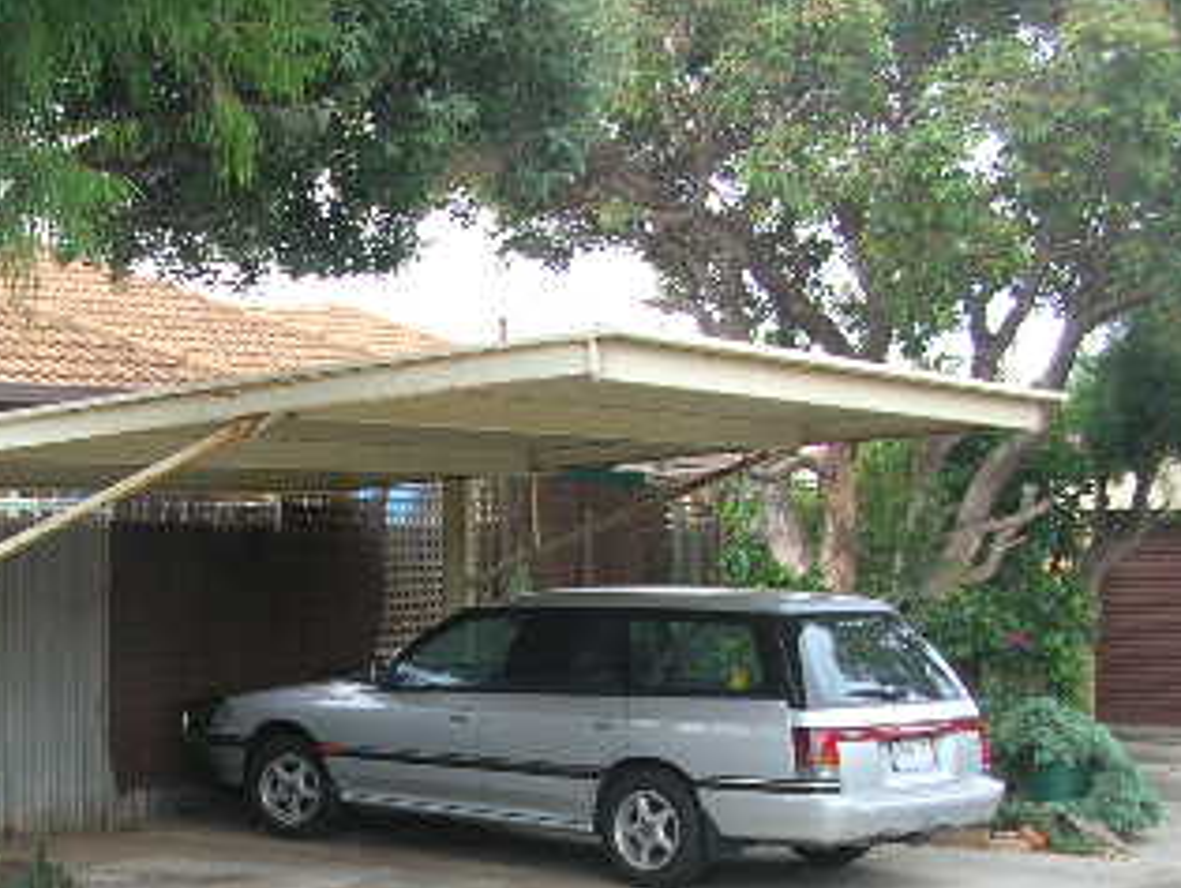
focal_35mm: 71
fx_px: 2425
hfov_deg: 26.3
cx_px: 90
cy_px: 772
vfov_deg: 20.4
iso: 71
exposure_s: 1/96.4
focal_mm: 5.8
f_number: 2.8
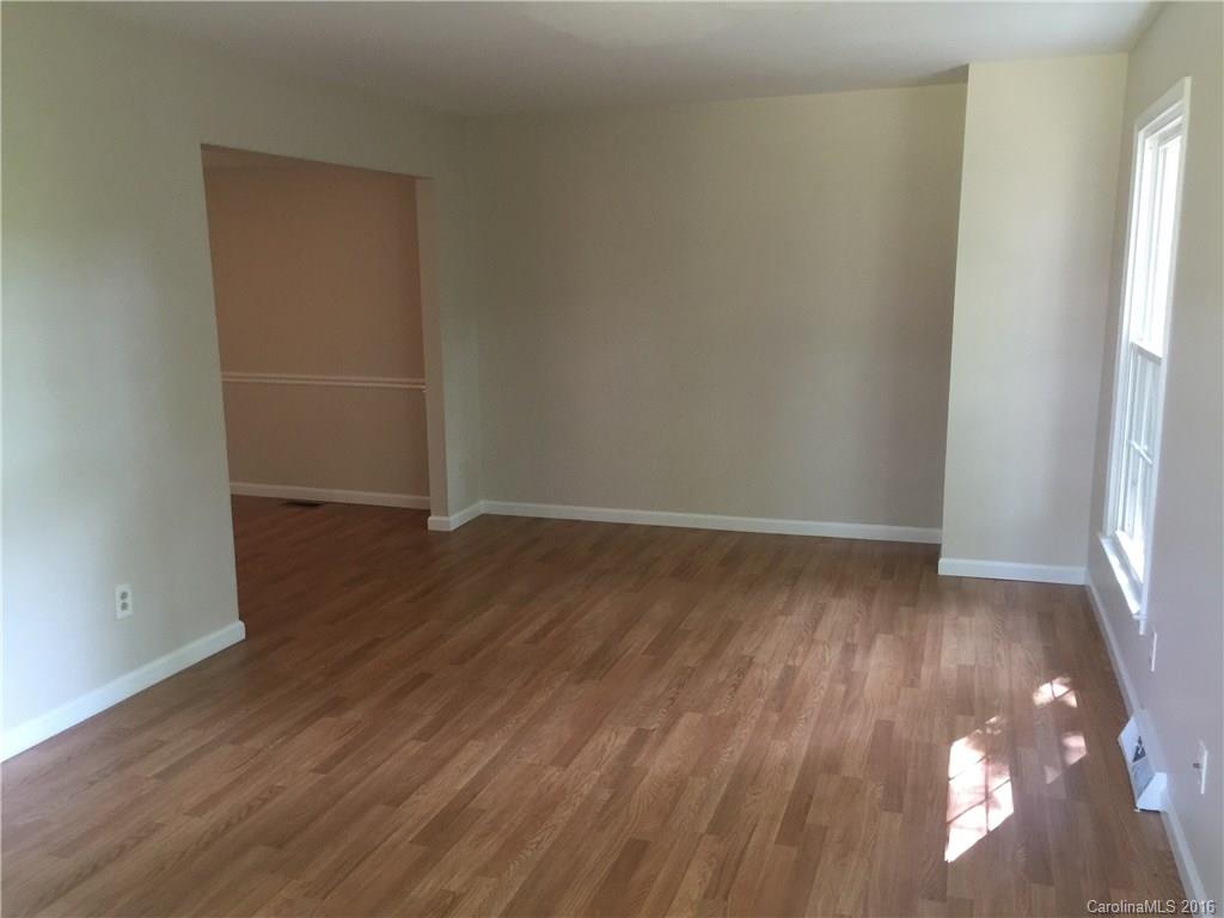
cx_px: 612
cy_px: 459
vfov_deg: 48.2
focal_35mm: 29
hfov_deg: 61.7
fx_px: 1025
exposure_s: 1/15
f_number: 2.2
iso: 100
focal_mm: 4.15
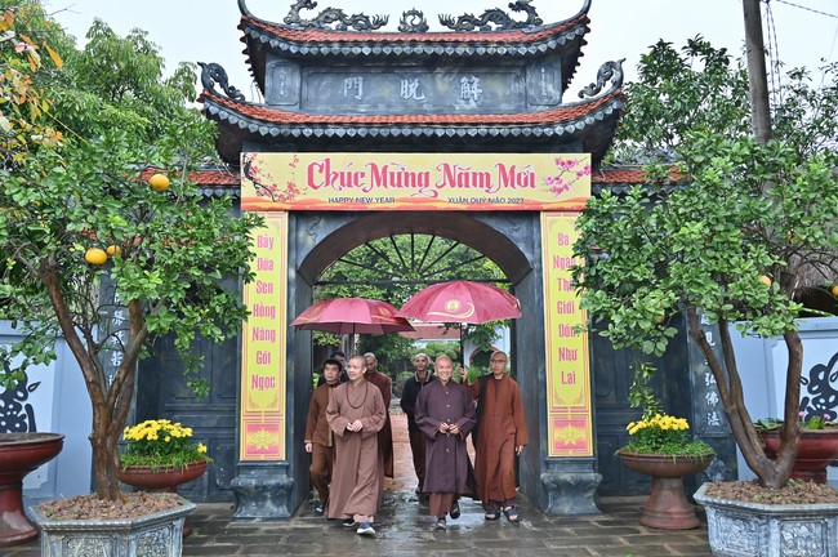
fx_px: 721
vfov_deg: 42.2
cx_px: 419
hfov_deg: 60.3
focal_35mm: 31
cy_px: 278
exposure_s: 1/160
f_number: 5
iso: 200
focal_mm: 31
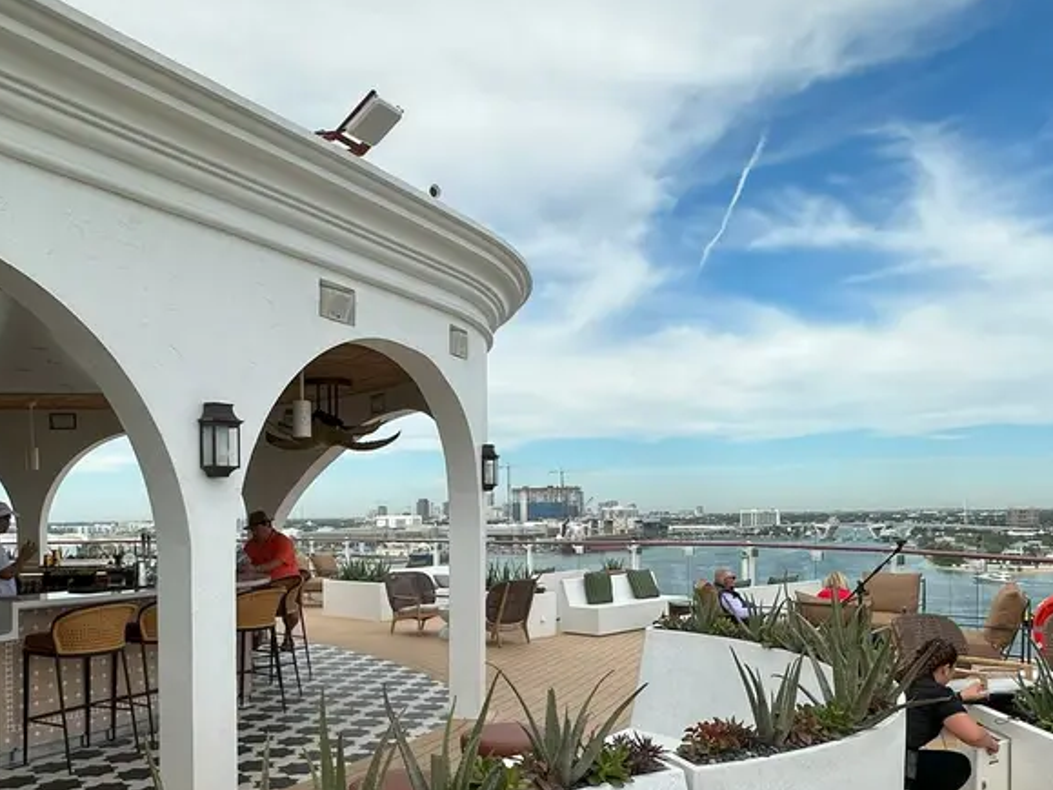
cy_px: 524
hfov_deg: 61.6
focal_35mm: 29
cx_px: 489
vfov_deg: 47.5
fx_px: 882
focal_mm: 2.22
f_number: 2.2
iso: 50
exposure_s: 1/2174
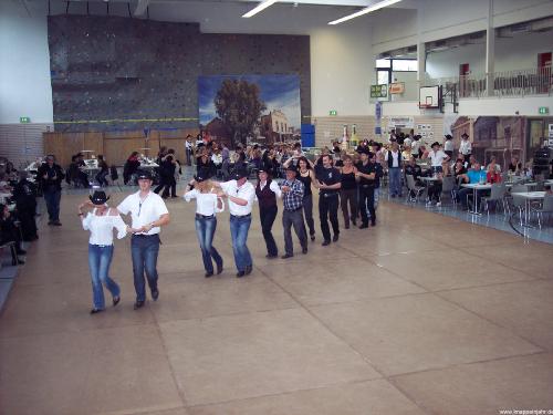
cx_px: 276
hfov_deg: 47.9
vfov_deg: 36.8
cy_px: 208
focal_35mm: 39
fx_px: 623
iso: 140
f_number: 2.8
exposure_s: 1/60
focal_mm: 8
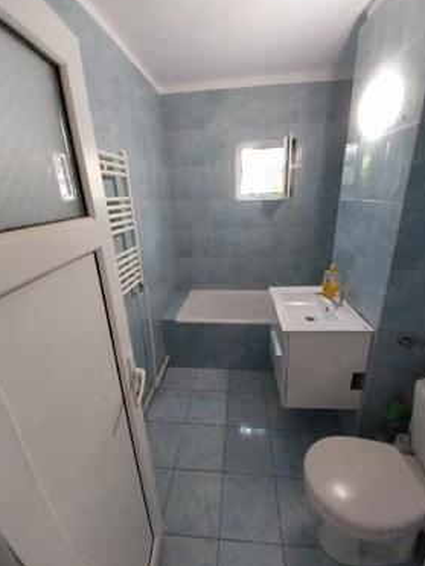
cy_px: 282
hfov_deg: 85.7
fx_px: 229
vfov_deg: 102.0
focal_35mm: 14
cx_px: 225
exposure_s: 1/25.1
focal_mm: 1.13
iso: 252
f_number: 2.2
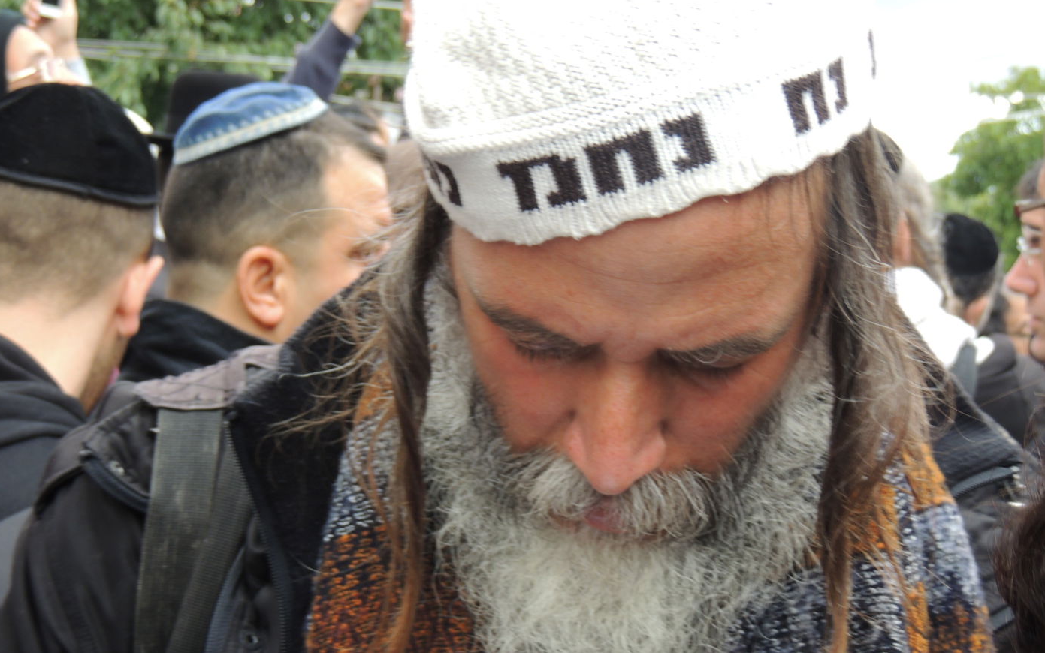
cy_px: 367
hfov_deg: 32.0
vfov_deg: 20.3
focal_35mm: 64
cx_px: 521
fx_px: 1823
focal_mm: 10.7
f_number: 3.7
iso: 100
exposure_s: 1/80
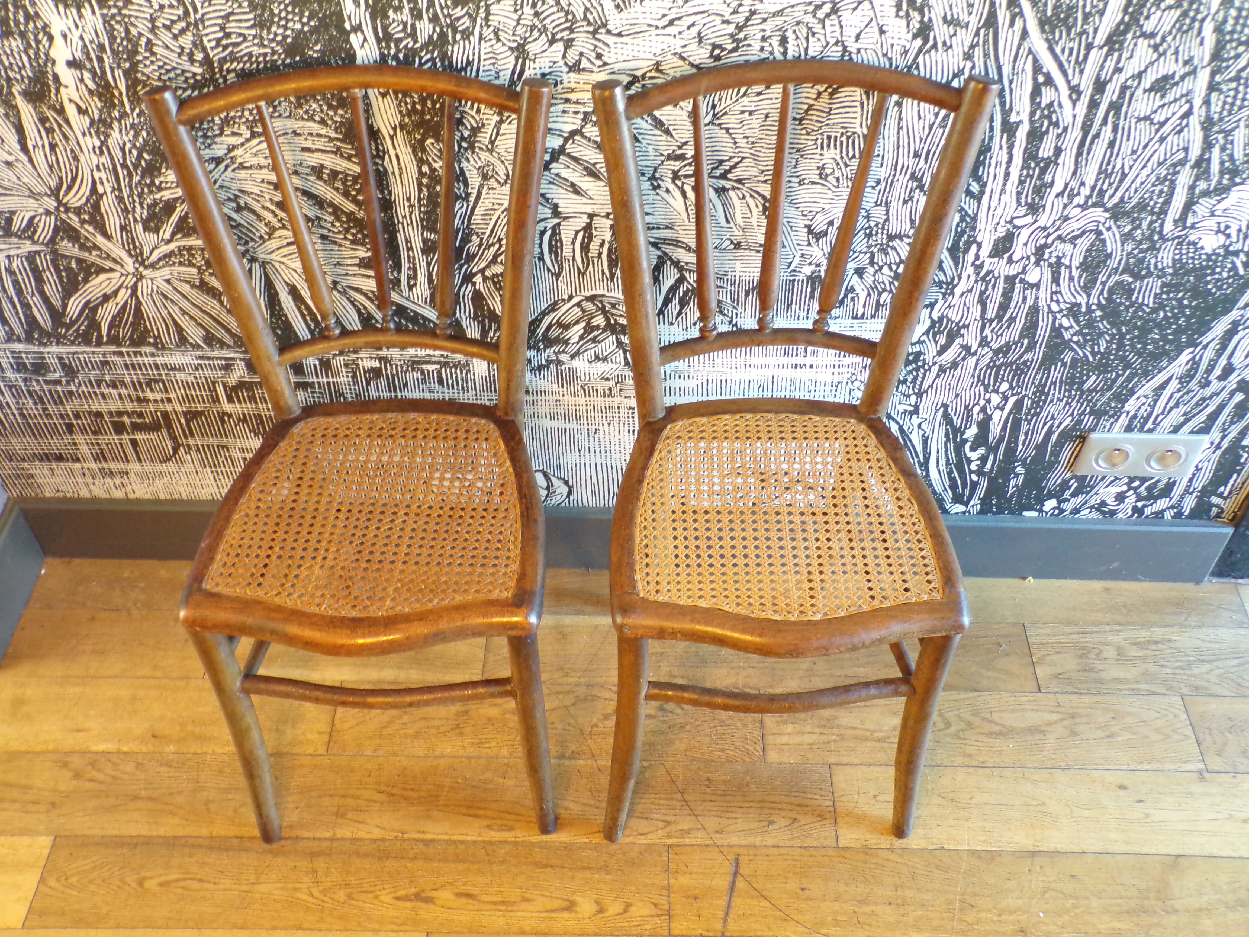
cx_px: 624
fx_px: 1155
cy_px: 468
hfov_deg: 56.8
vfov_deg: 44.2
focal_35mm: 32
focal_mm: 5.8
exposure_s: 1/13
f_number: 3.2
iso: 400
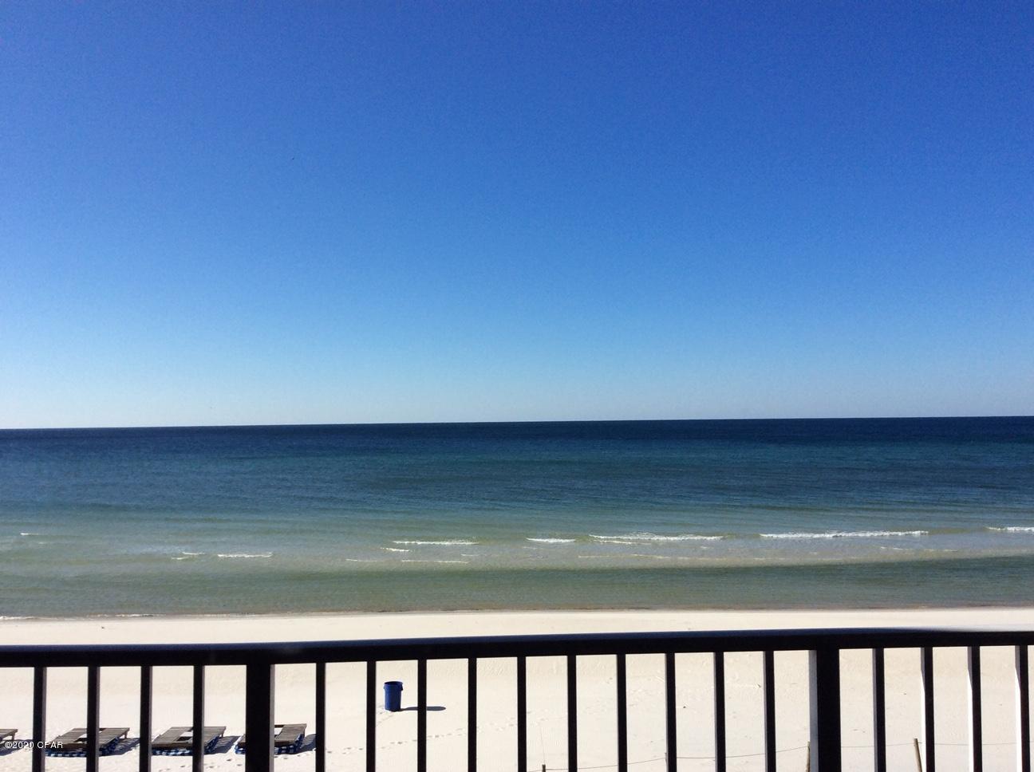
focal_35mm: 32
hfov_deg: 56.9
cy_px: 386
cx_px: 517
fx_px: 954
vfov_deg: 44.1
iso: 32
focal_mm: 3.3
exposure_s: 1/937
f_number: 2.4
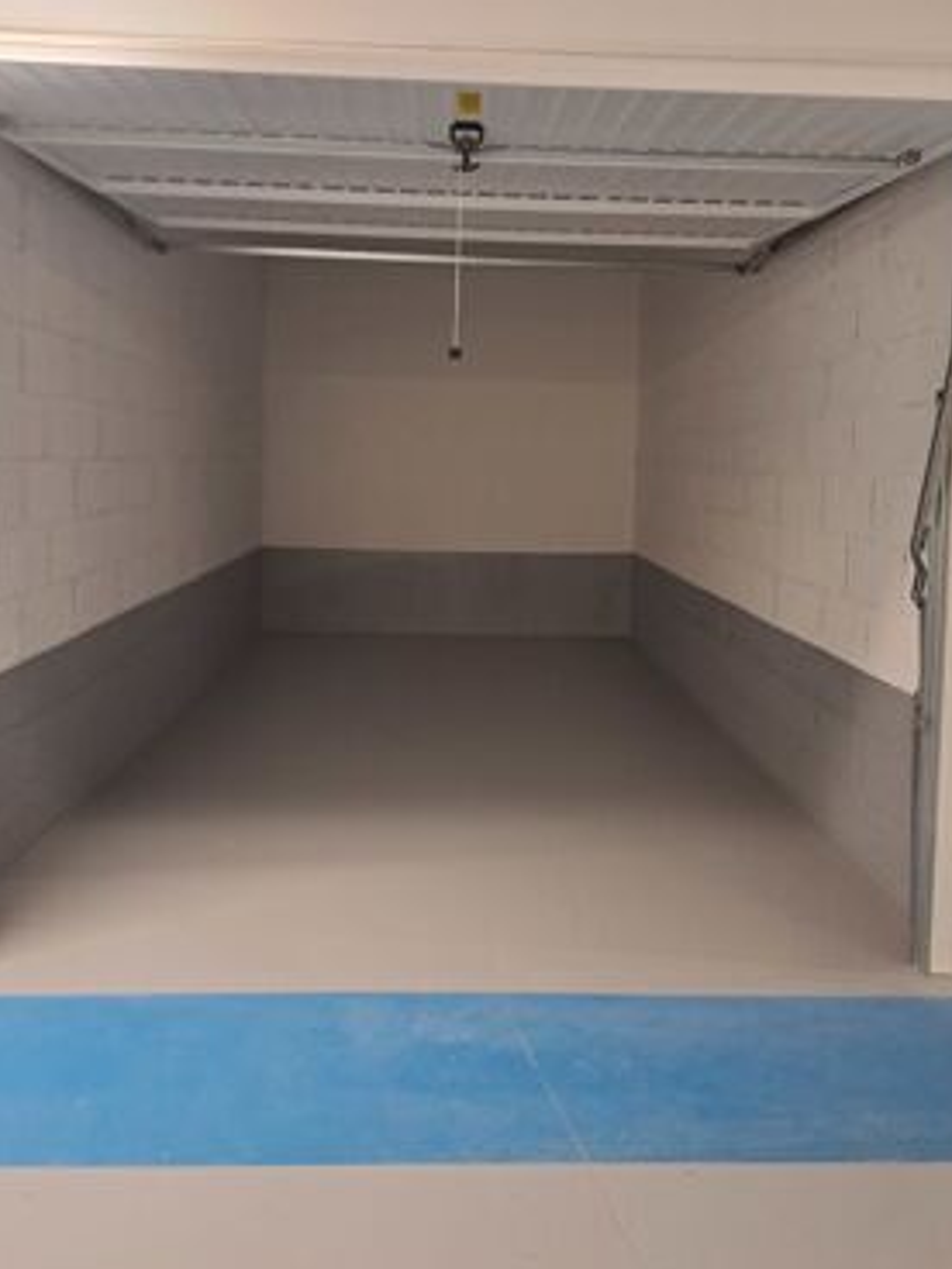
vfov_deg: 61.4
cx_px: 483
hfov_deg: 48.2
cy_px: 550
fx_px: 1063
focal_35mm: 29
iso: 160
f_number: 1.8
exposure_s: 1/50
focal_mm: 4.65
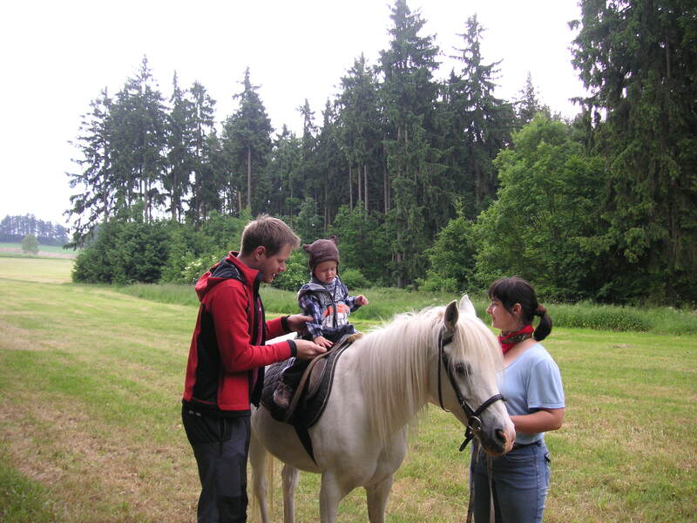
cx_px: 348
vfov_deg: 38.7
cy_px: 262
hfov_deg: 50.1
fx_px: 745
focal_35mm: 37
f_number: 2.8
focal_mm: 6.1
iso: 50
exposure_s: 1/180
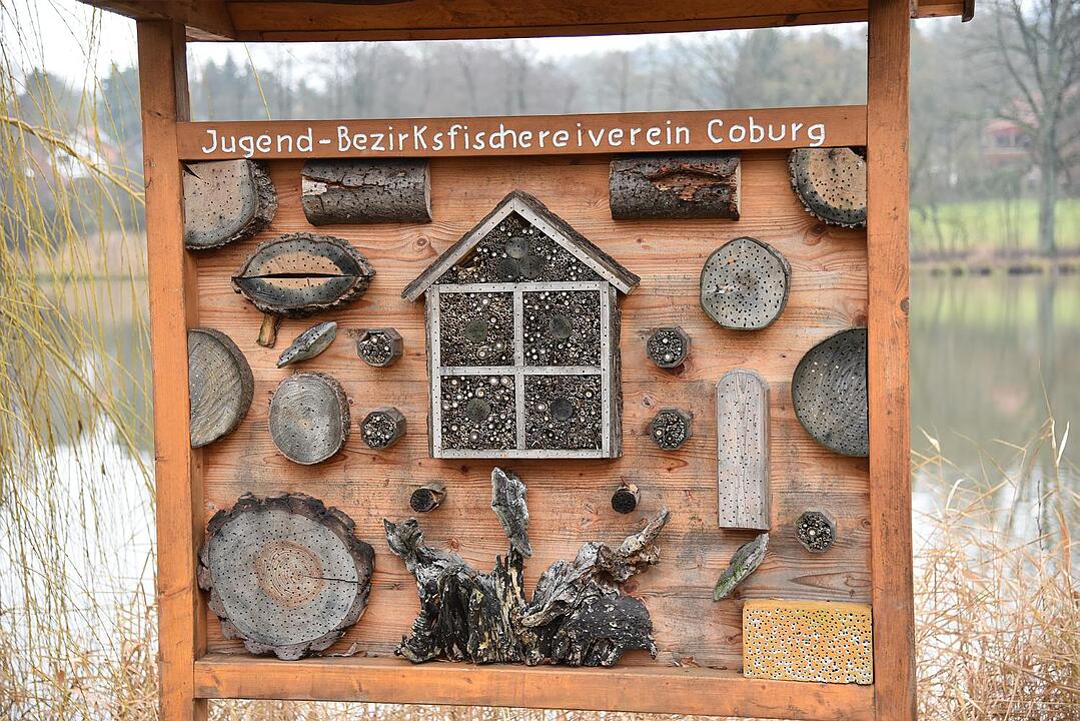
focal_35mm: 65
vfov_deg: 20.9
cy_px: 360
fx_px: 1950
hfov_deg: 31.0
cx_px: 540
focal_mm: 65
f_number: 4
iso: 1250
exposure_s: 1/500
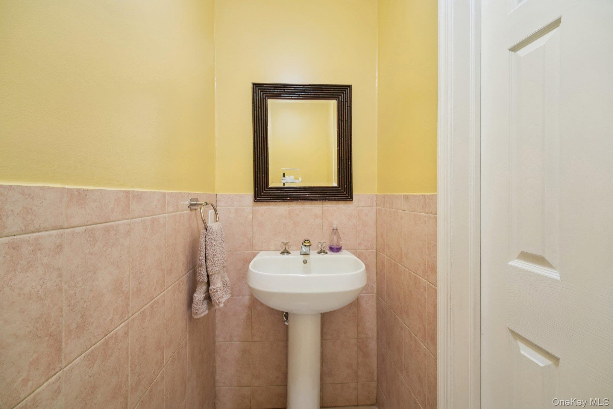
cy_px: 204
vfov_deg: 81.2
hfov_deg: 104.3
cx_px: 306
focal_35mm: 14
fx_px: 238
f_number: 9
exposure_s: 1/2.5
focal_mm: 14
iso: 400
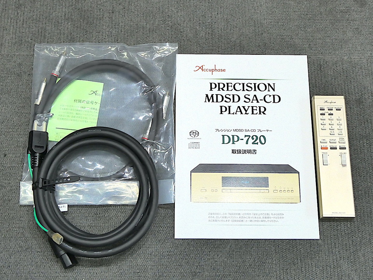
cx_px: 186
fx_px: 582
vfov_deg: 27.0
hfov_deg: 35.5
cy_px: 140
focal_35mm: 54
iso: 1000
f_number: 6.3
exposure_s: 1/80
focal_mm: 9.6
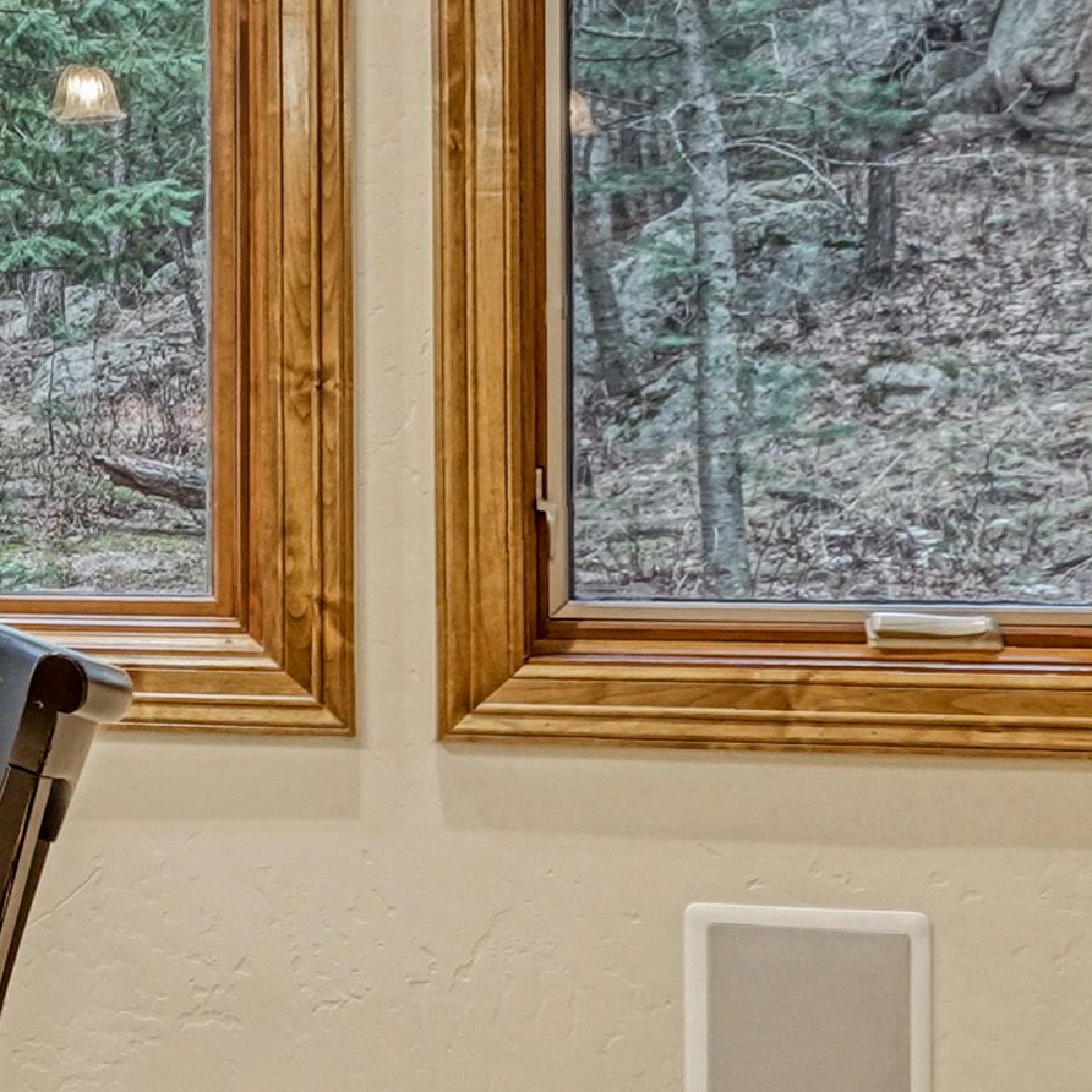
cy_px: 455
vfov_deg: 21.6
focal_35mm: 80
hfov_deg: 16.2
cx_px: -1141
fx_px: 2855
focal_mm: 14
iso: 800
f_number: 8
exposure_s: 1.3
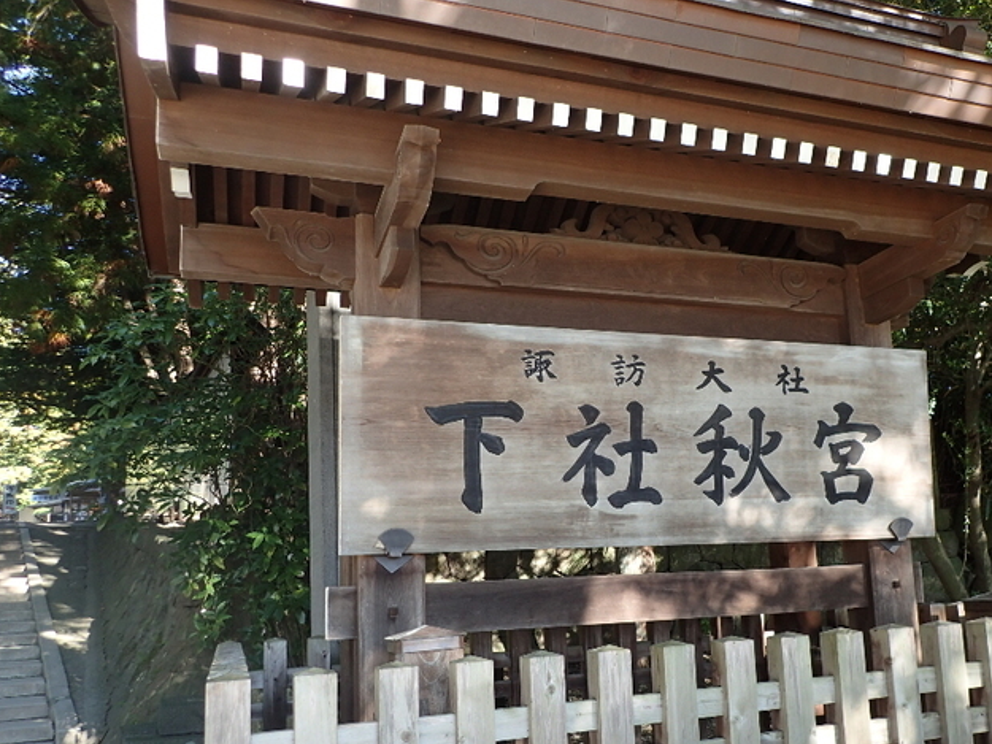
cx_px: 630
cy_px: 460
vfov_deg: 43.9
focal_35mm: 32
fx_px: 917
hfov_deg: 56.0
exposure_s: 1/80
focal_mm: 4.5
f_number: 2.8
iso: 100
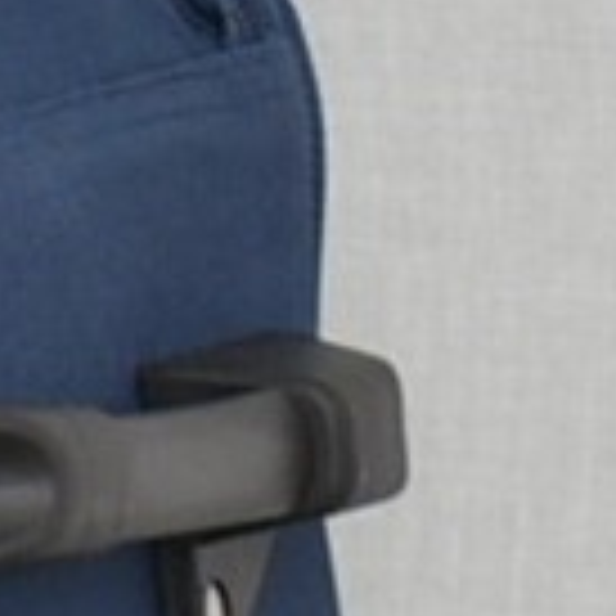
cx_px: -1628
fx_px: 6945
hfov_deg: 4.7
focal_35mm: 345
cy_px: 256
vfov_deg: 5.1
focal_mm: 29
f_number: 5.6
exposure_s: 1/60
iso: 100
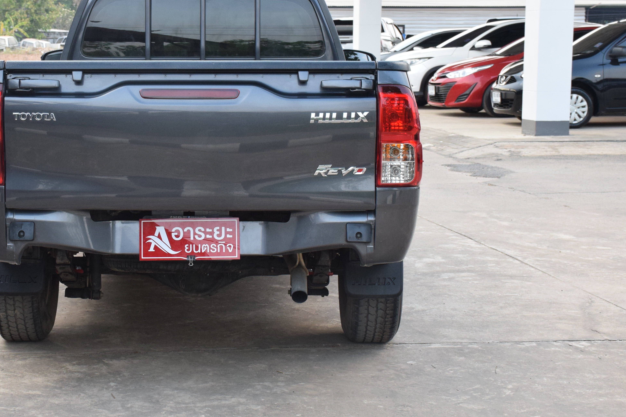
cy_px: 157
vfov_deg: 17.3
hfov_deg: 25.5
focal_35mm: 79
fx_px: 1374
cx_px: 191
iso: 1000
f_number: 8
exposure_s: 1/250
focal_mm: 34
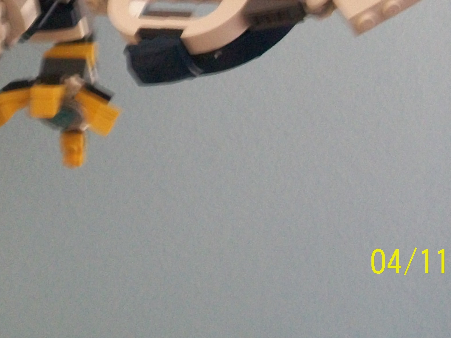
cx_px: 57
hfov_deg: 23.3
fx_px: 1068
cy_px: -46
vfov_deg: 17.3
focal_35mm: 82
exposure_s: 1/8
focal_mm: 6.3
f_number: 3.1
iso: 320
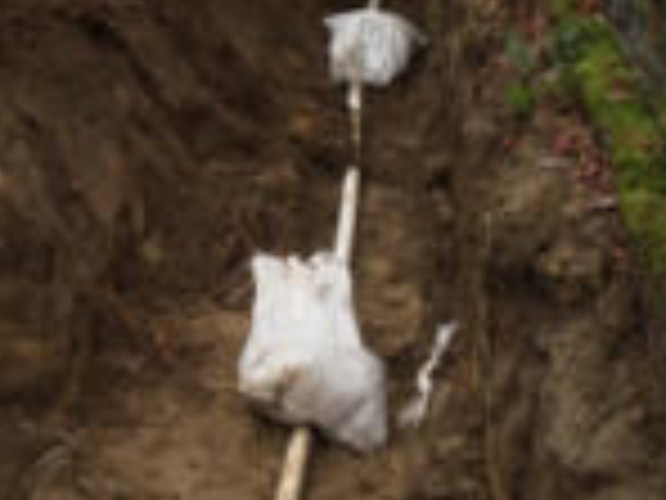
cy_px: -97
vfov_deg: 14.6
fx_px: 1885
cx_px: 81
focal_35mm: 98
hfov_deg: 19.7
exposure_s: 1/60
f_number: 2.2
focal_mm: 4.15
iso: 32
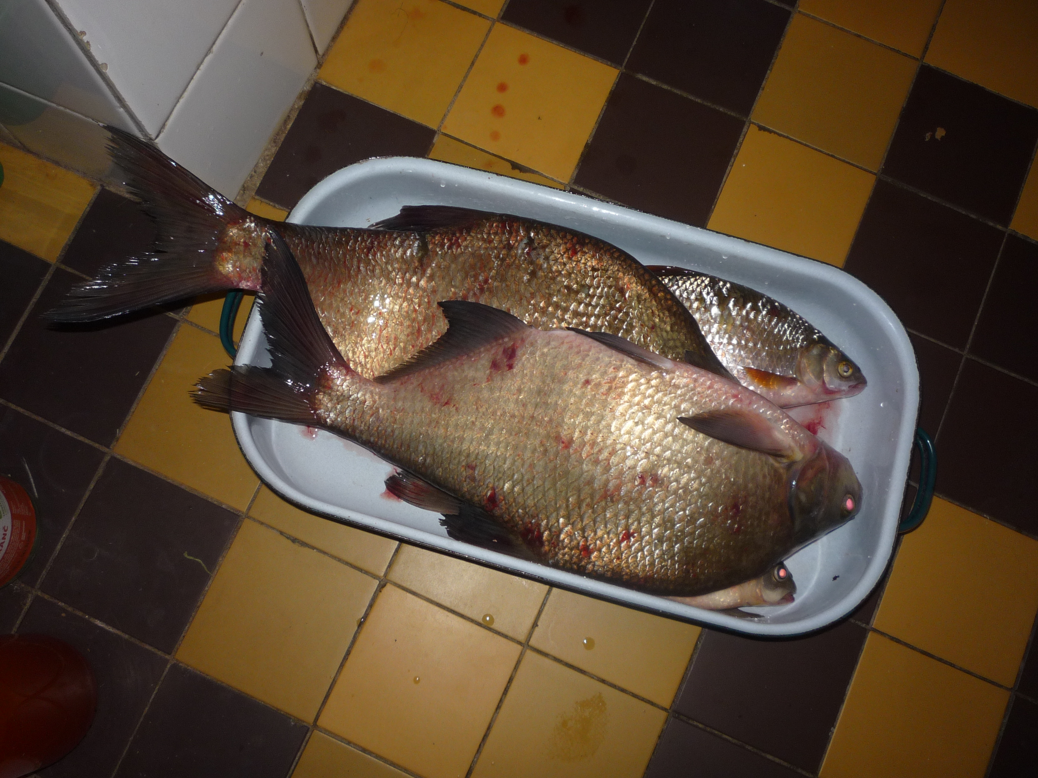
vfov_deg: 44.2
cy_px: 389
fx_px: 960
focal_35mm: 32
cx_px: 519
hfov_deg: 56.8
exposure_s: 1/30
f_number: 3.3
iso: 100
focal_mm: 5.2
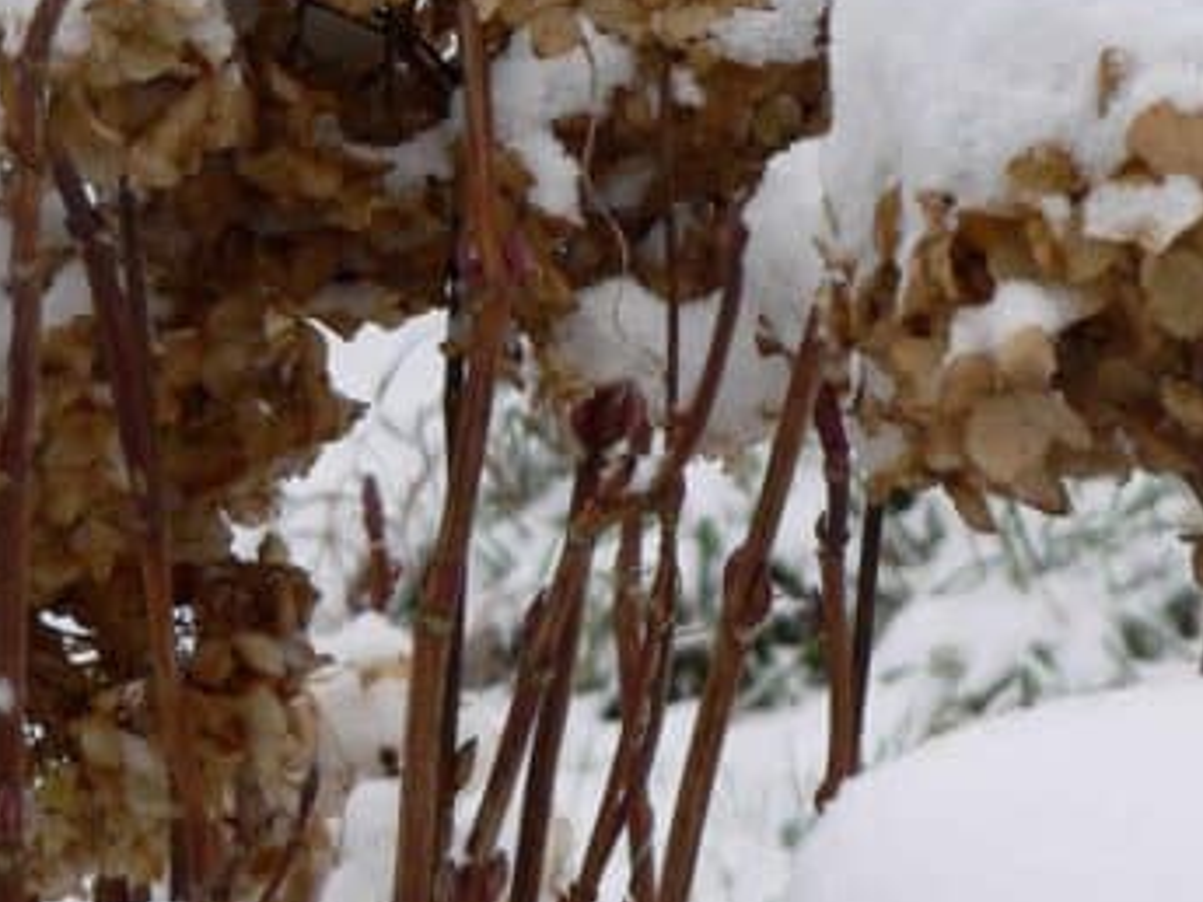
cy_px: 238
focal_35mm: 255
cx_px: 1144
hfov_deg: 7.7
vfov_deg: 5.8
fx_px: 8862
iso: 80
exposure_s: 1/320
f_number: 4
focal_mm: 20
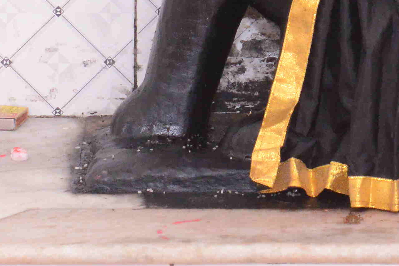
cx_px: 432
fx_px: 2683
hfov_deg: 8.4
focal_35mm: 242
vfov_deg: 5.5
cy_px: -345
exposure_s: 1/200
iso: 3600
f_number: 9
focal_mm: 42
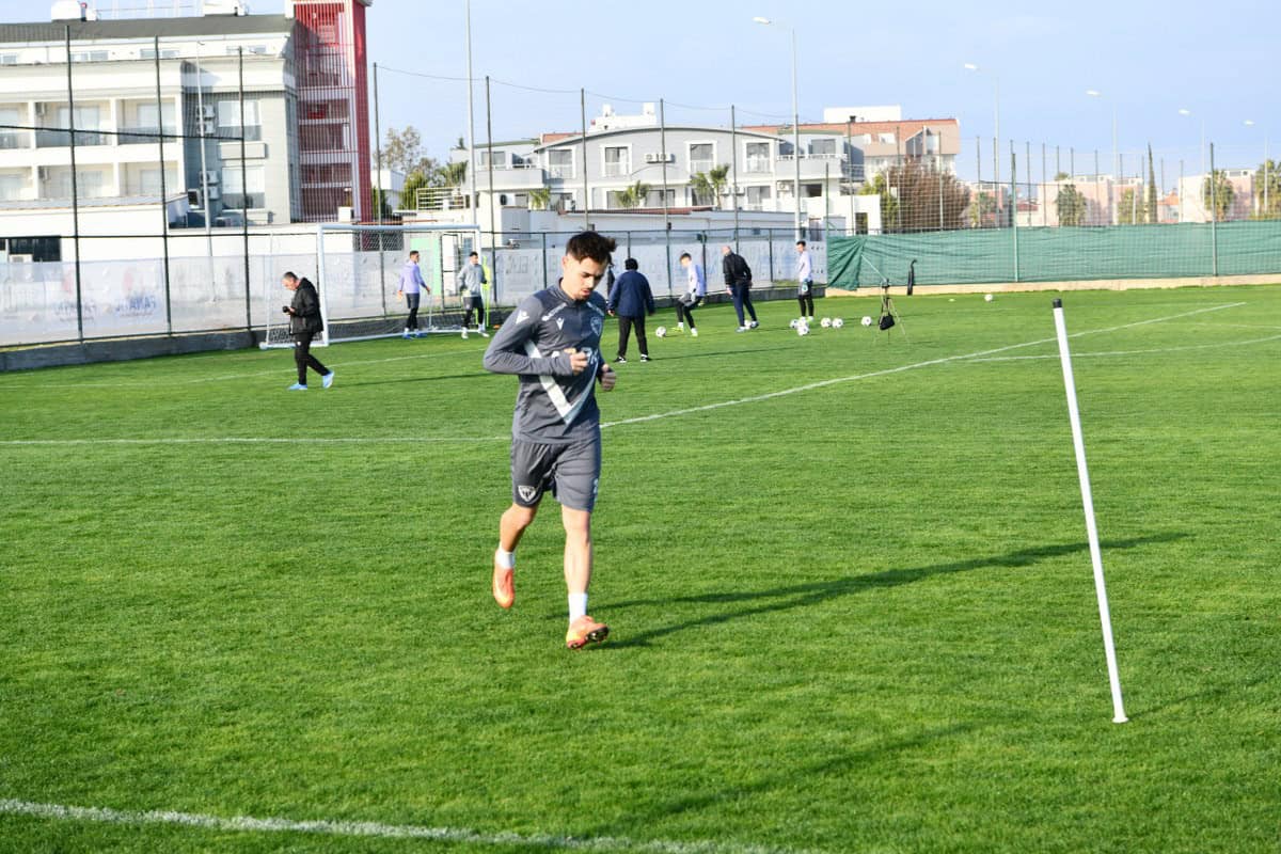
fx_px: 2491
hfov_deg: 28.8
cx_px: 640
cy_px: 427
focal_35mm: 70
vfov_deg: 19.5
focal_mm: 70
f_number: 6.3
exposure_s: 1/160
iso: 64
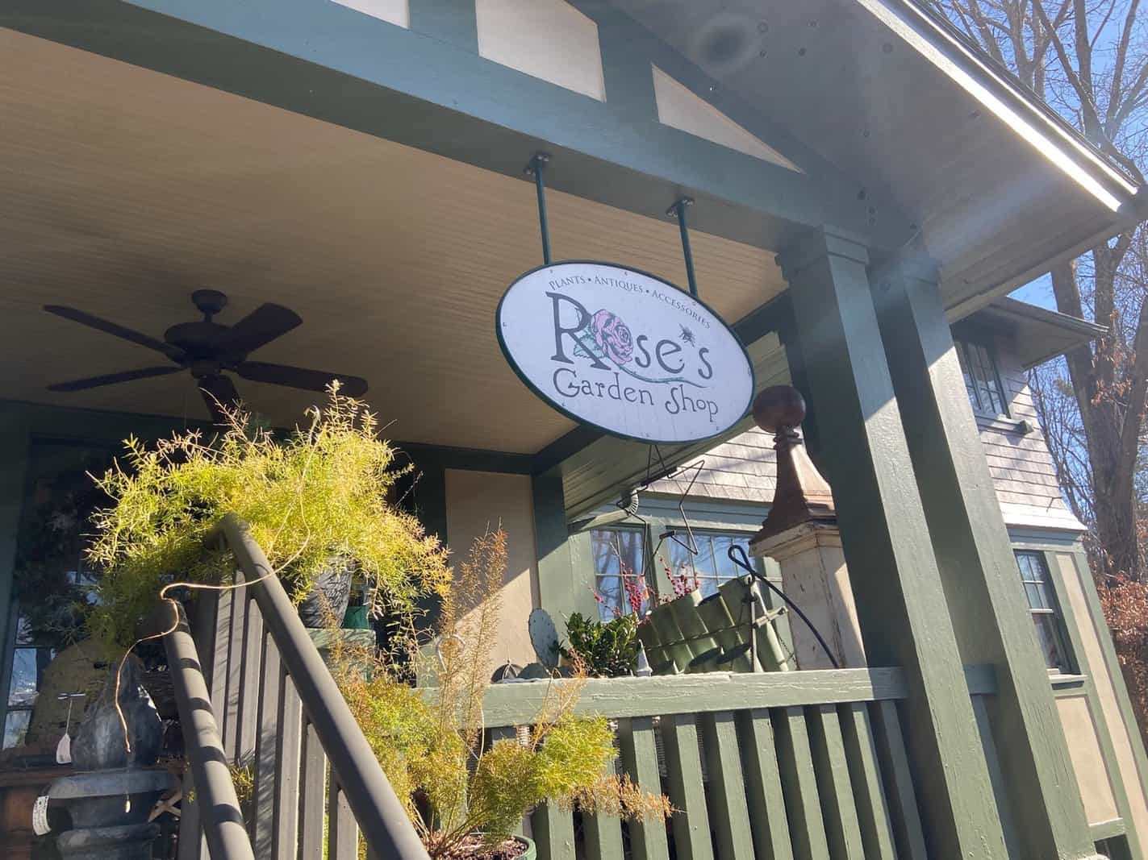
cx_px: 574
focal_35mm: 26
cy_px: 430
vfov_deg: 53.1
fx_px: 862
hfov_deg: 67.3
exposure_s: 1/681
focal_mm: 4.25
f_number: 1.8
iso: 32
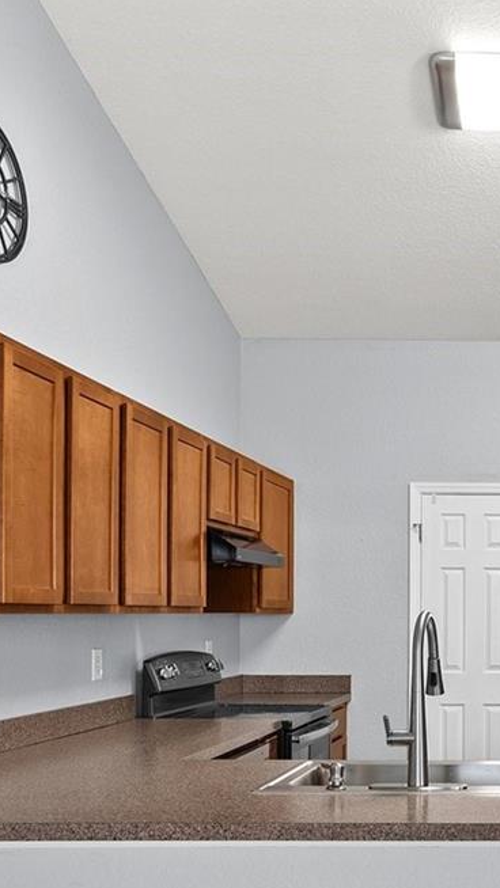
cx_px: 580
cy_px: 612
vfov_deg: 48.3
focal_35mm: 41
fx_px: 966
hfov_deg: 26.2
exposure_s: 1
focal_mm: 16
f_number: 8
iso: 200
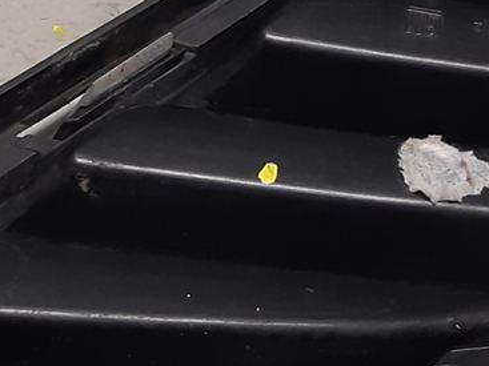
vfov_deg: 10.2
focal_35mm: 145
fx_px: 2048
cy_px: 92
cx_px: 137
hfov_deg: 13.6
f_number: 1.7
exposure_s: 1/50
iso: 125
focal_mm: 3.93
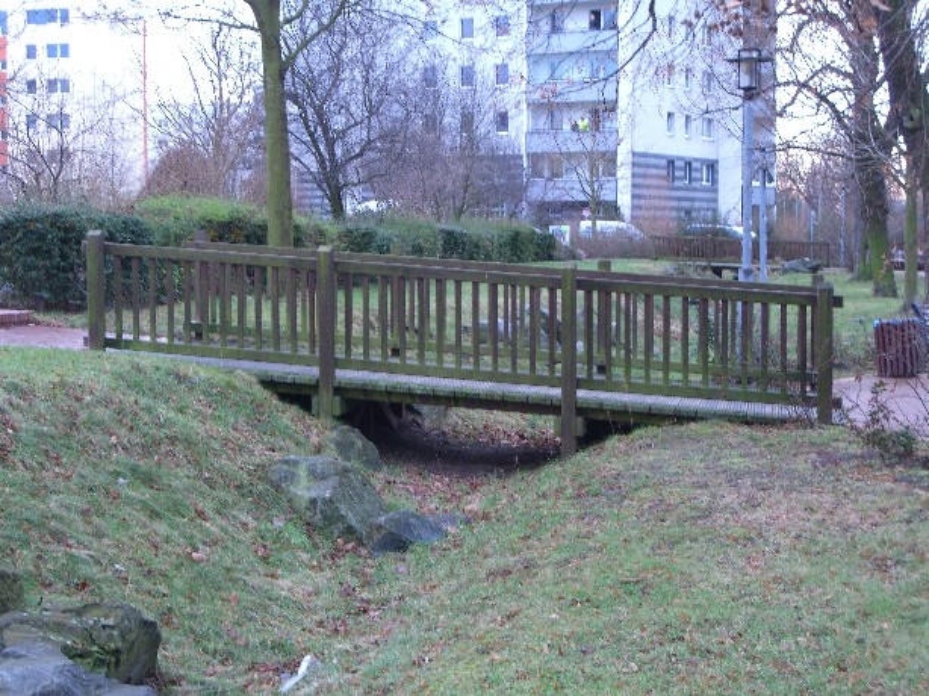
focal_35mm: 68
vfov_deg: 21.6
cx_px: 464
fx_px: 1824
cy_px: 348
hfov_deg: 28.6
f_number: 4
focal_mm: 14.2
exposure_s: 1/20
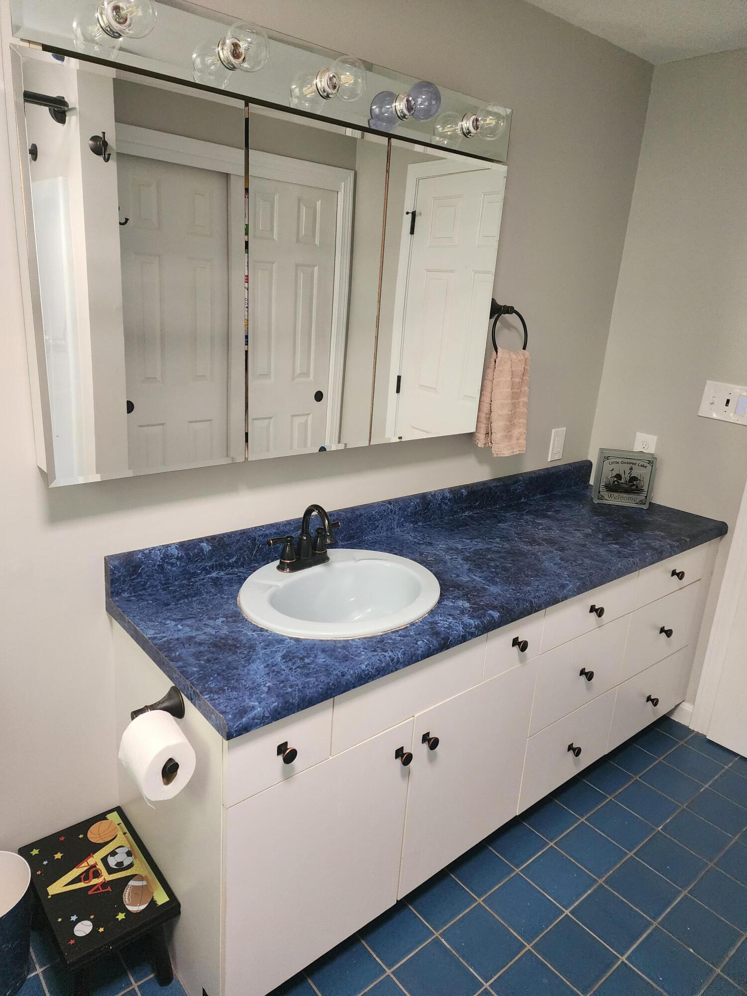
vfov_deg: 73.9
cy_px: 498
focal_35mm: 23
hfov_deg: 58.9
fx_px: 662
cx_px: 374
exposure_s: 1/120
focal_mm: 6.4
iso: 800
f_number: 1.8
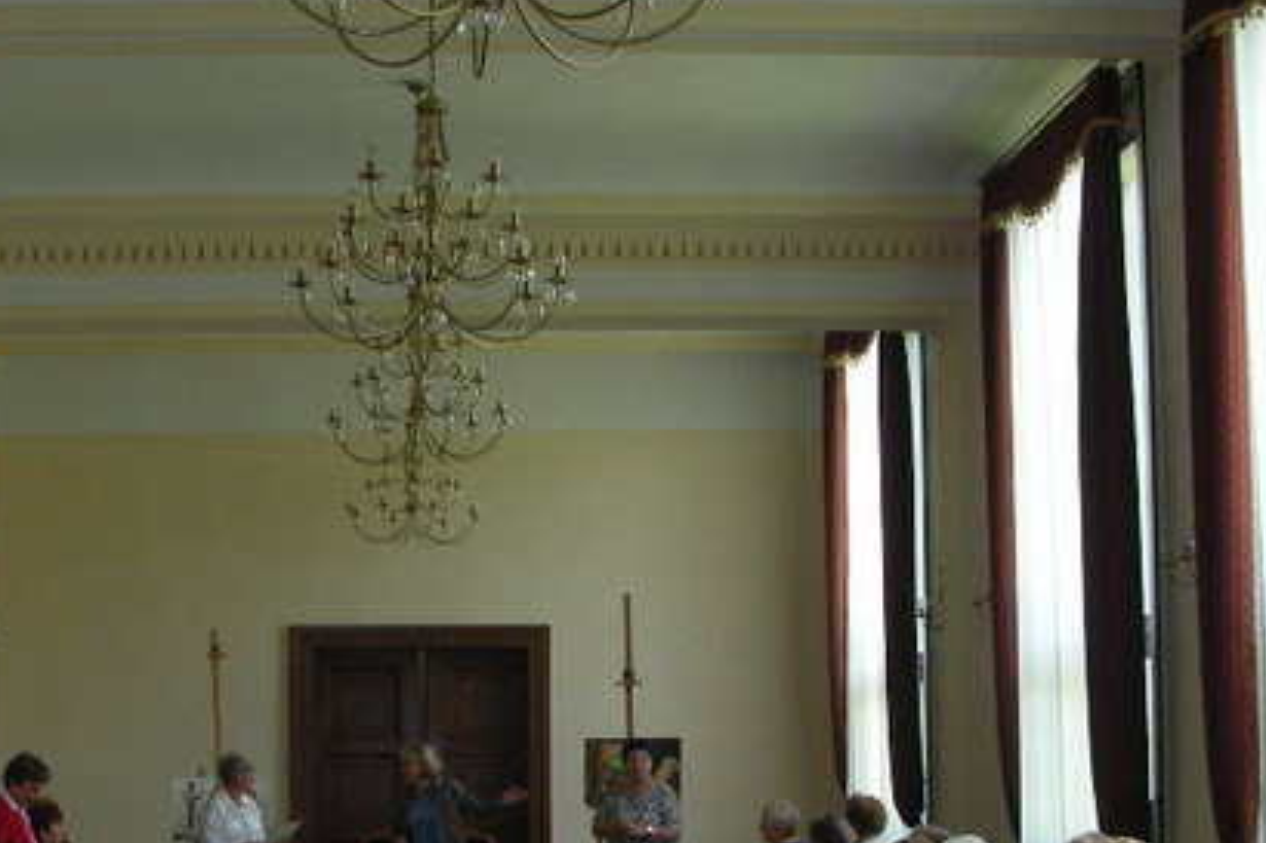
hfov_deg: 28.1
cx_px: 355
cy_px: 639
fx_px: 2496
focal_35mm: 71
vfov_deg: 19.0
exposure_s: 1/60.1
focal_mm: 5.8
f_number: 3
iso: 125
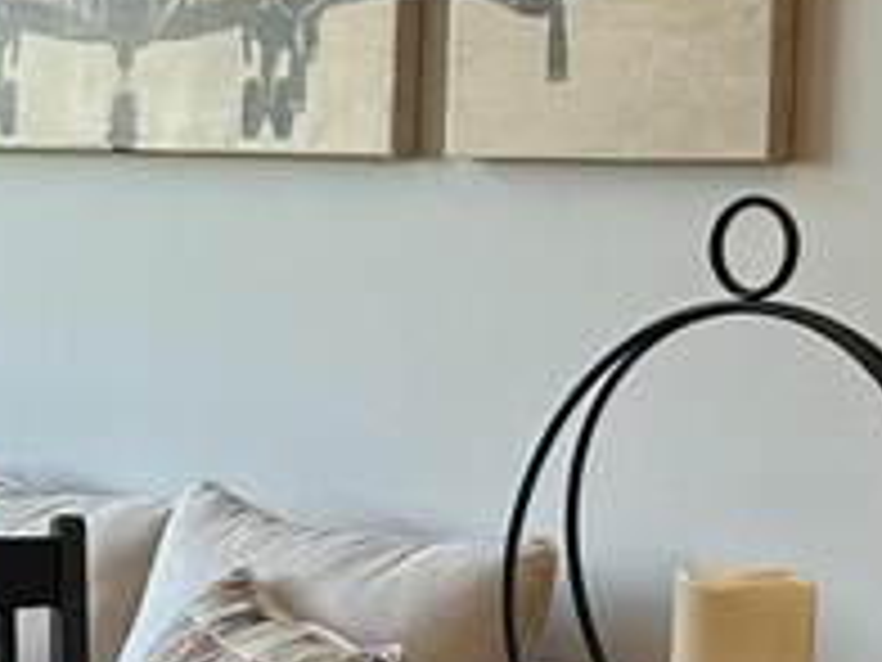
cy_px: 365
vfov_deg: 8.7
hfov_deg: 11.0
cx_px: -644
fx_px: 4332
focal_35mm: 170
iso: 64
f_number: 1.5
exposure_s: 1/120
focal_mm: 5.7
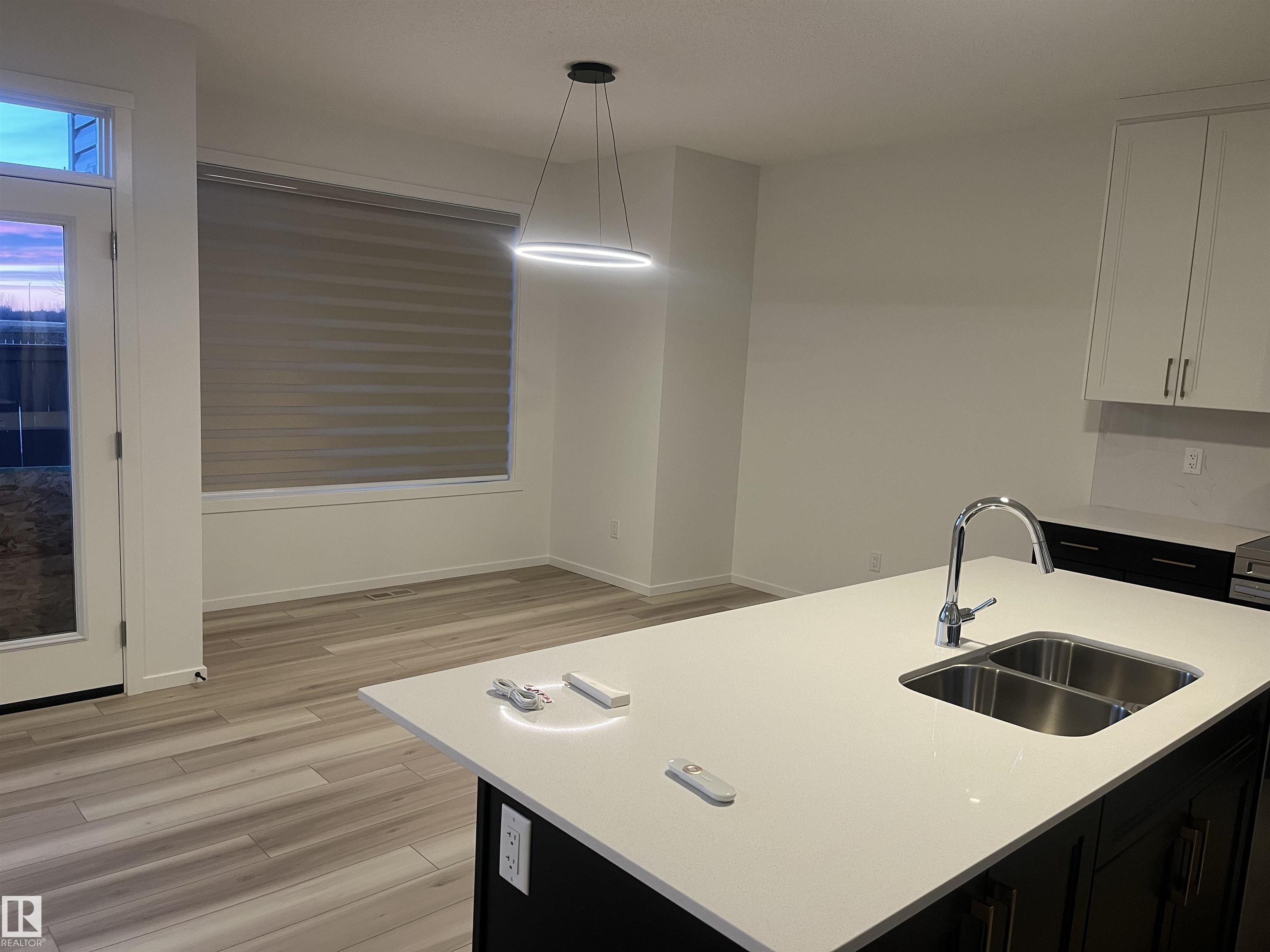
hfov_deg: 67.3
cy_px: 476
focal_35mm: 26
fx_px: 954
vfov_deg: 53.1
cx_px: 635
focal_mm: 5.1
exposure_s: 1/60
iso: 100
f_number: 1.6
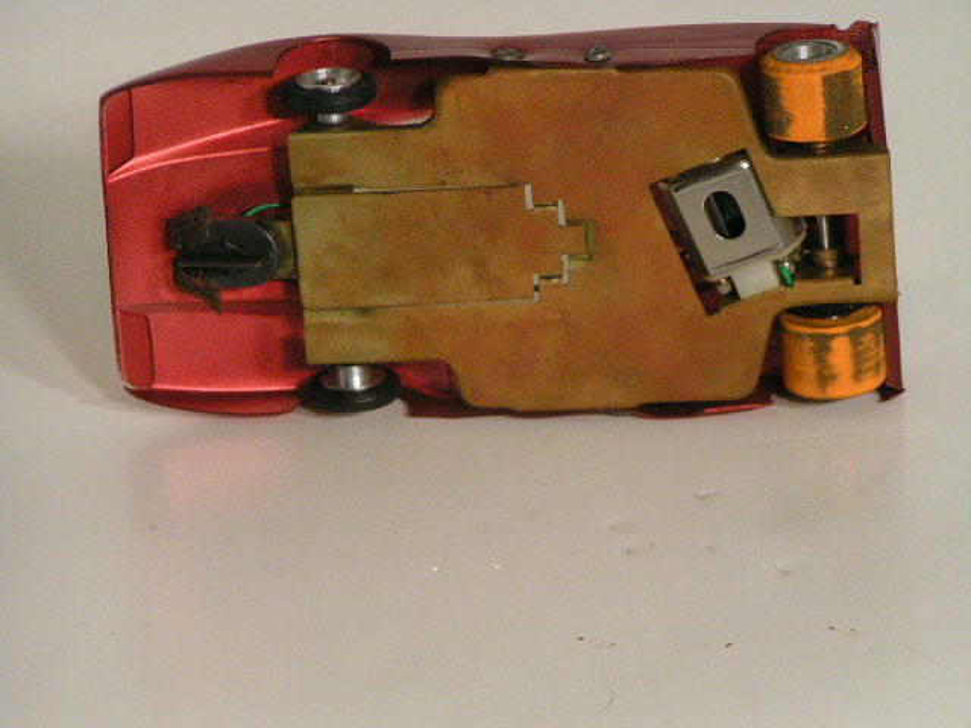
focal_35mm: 206
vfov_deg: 7.2
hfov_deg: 9.6
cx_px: 486
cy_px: 364
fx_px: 5778
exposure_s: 1/250
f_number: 3.5
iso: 160
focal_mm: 31.5
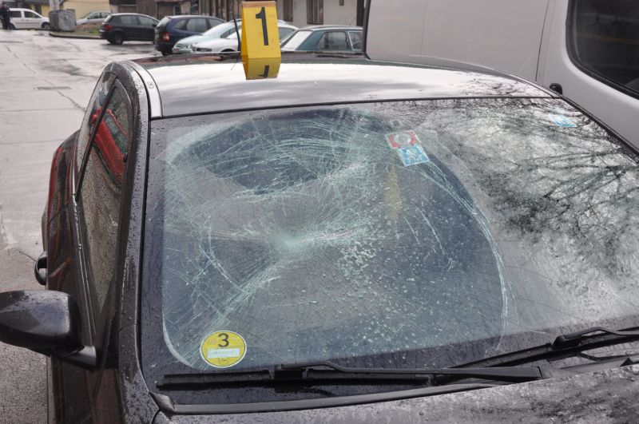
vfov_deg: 29.8
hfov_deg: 43.7
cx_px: 320
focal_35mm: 45
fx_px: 798
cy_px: 212
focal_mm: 30
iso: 200
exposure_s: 1/80
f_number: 9
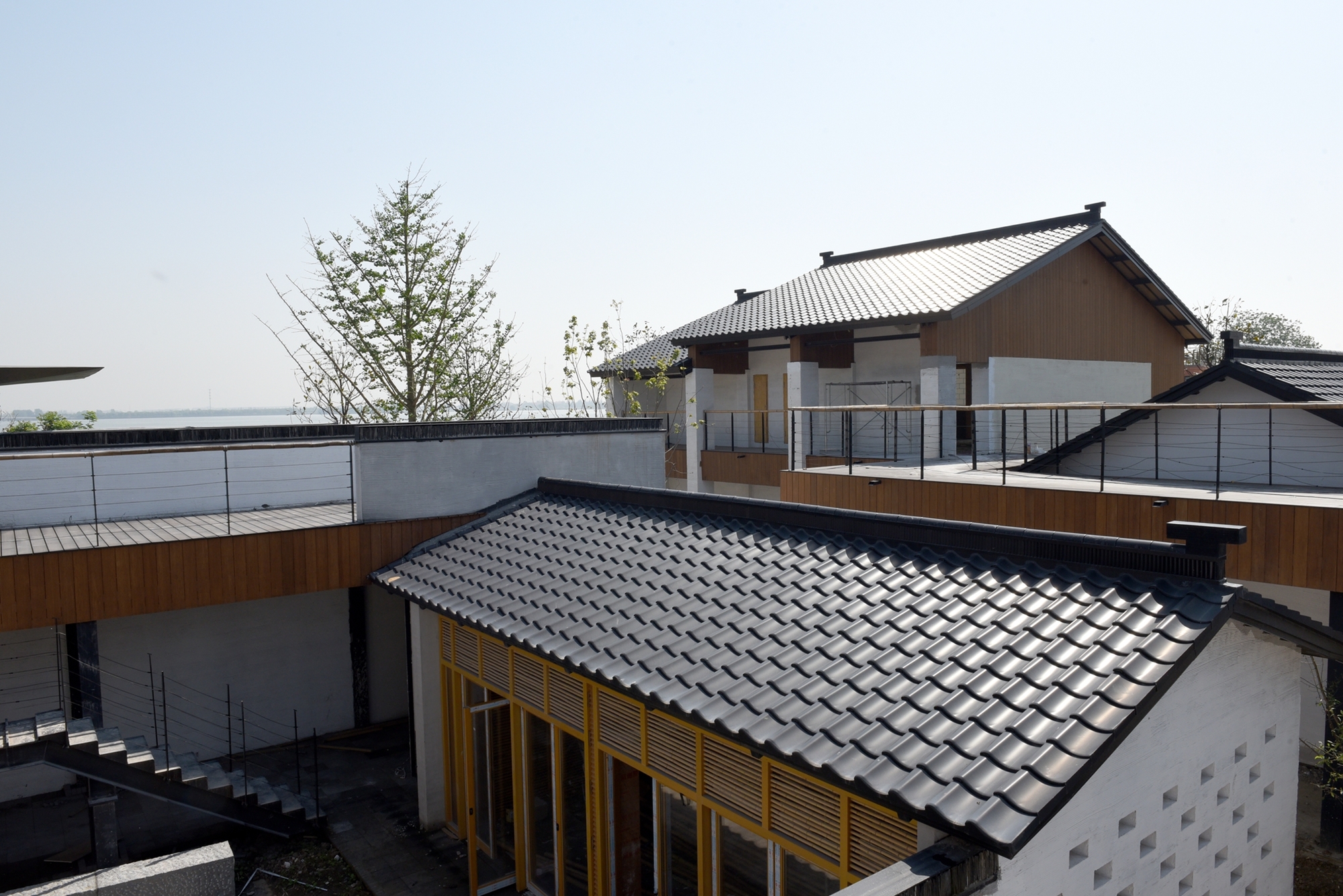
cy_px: 448
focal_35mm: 24
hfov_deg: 73.7
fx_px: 896
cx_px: 672
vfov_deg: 53.2
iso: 400
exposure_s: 1/320
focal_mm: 24
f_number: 18
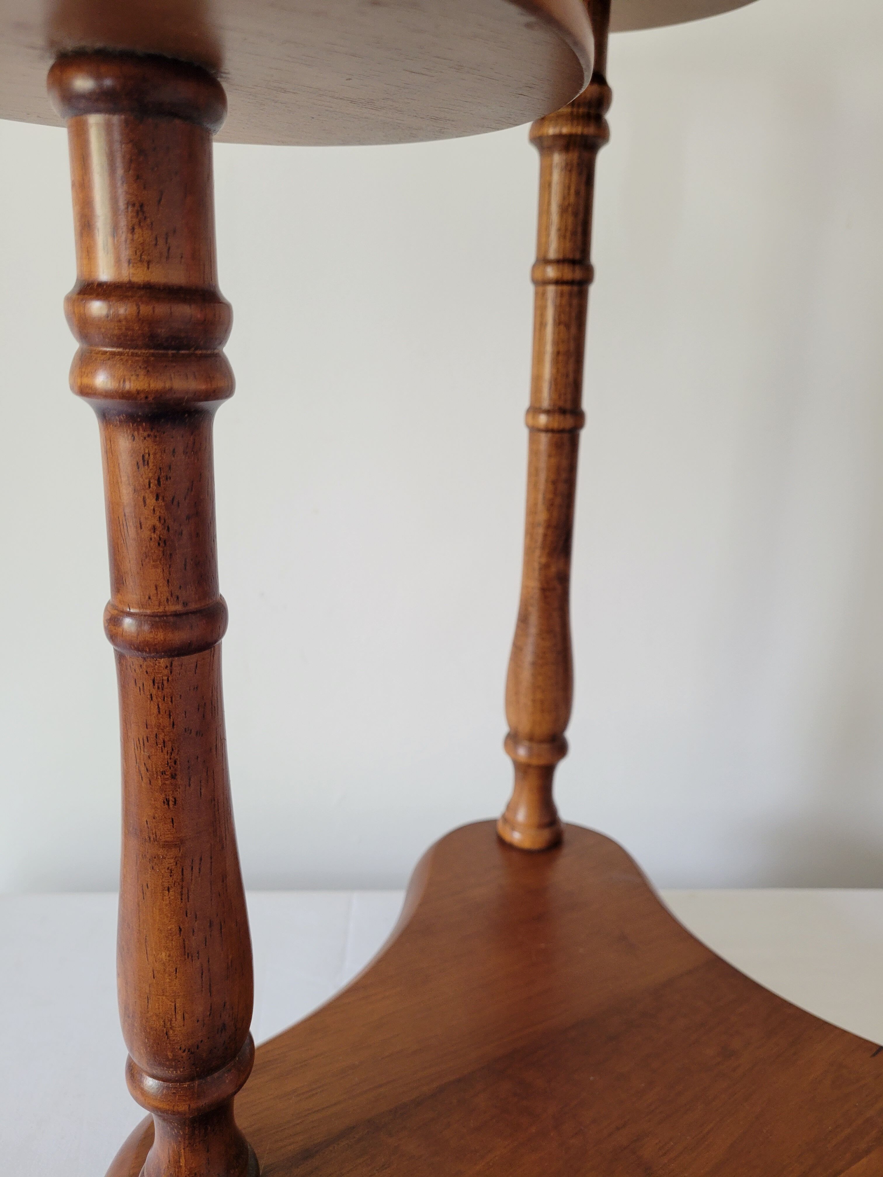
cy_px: 588
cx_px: 442
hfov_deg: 53.1
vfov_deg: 67.3
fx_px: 884
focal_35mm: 26
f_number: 1.8
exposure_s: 1/100
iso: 200
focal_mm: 5.4
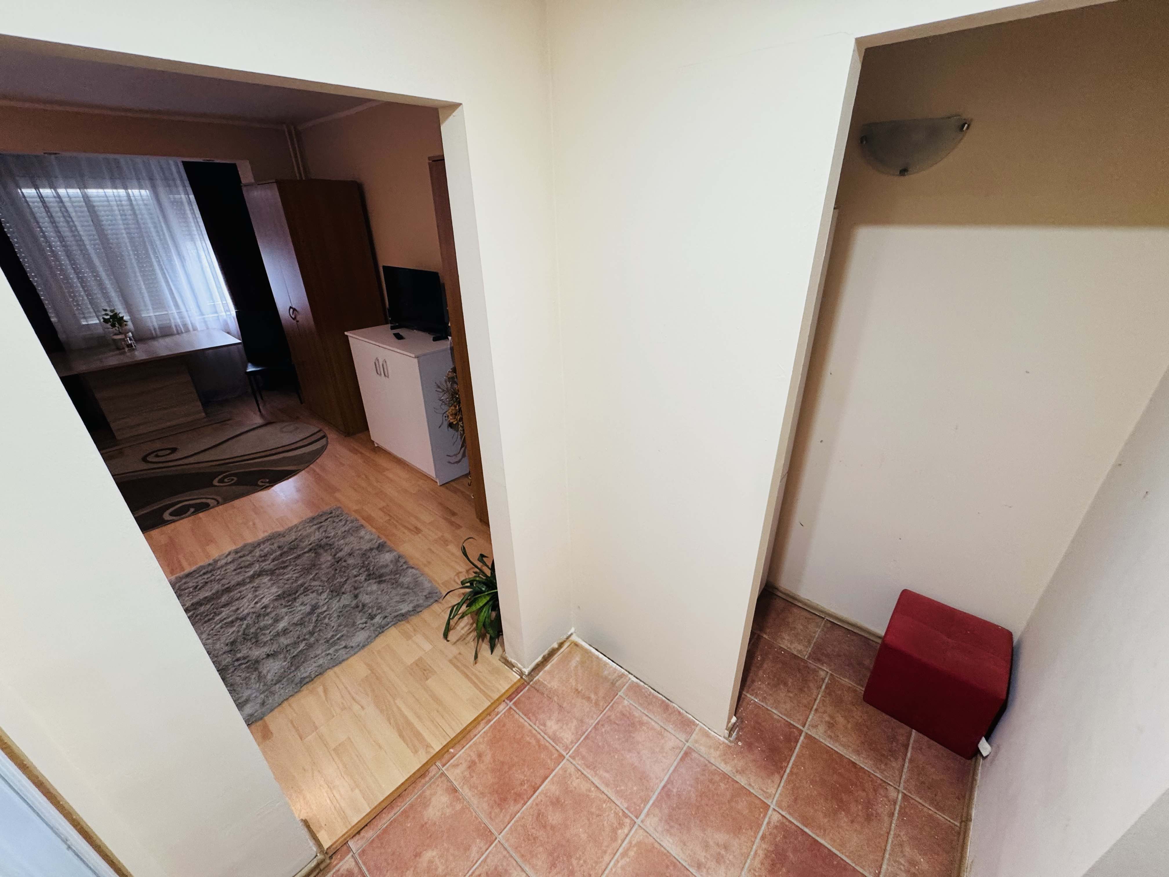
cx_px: 584
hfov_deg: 102.1
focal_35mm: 14
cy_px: 438
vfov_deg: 85.7
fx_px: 473
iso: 200
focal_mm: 2.22
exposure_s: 1/50
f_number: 2.2
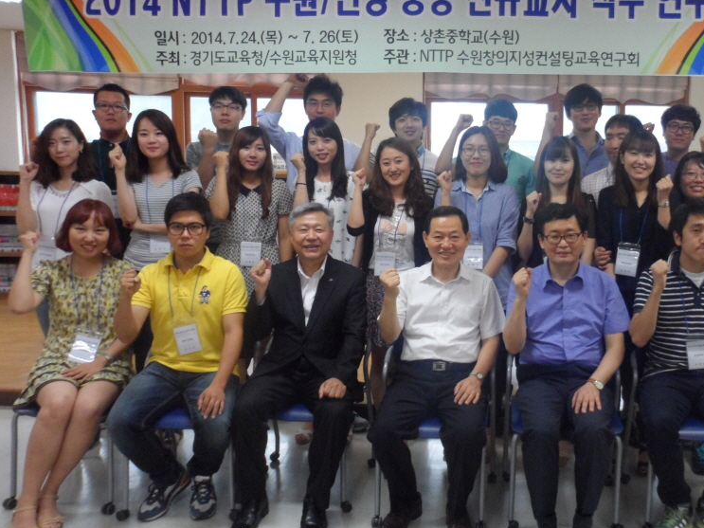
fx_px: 712
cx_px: 457
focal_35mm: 35
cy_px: 234
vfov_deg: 40.6
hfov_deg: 51.8
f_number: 3.3
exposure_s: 1/30
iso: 320
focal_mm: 4.9
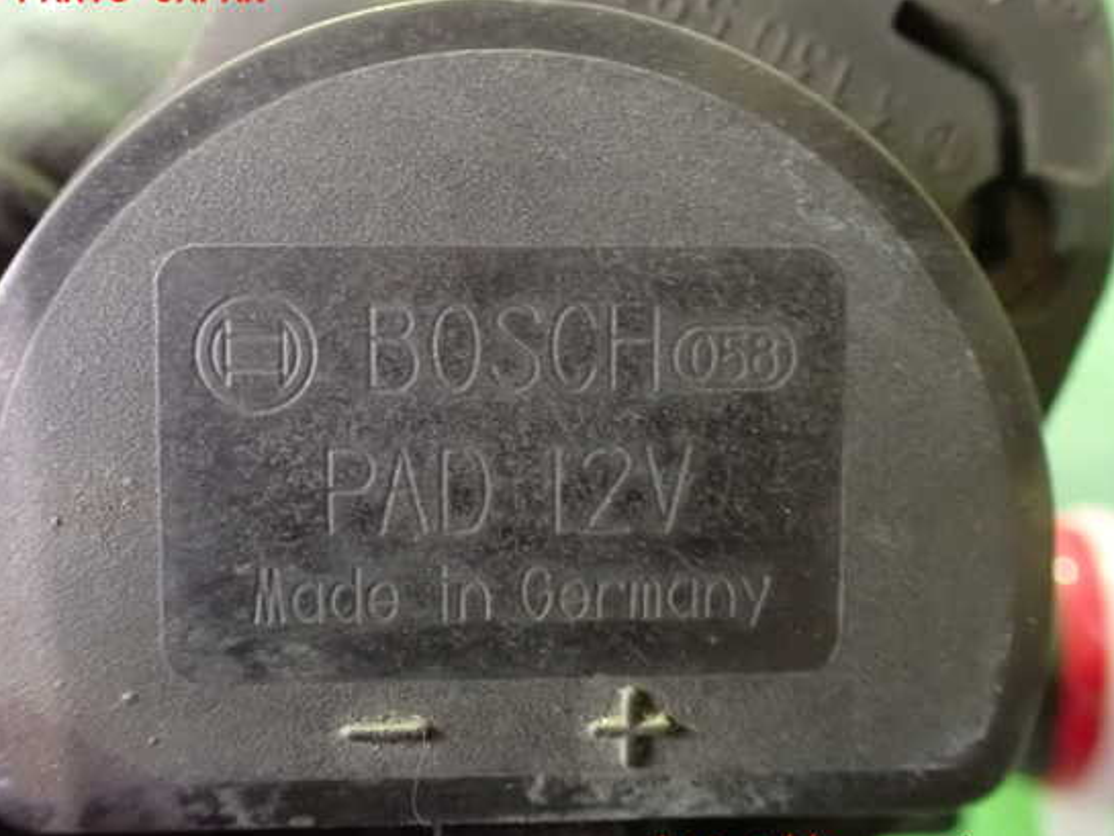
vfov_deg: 43.0
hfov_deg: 55.3
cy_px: 423
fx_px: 1062
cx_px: 507
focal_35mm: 33
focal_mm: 5.4
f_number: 2.3
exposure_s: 1/10
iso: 1600
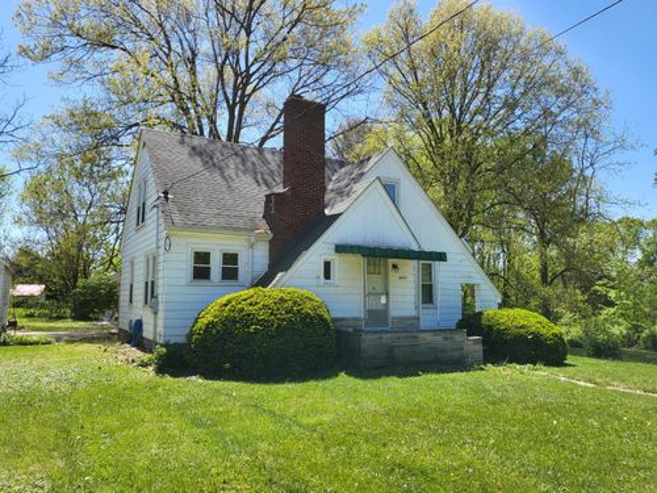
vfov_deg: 53.1
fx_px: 493
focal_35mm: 26
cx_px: 328
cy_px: 246
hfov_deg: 67.3
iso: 50
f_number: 1.8
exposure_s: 1/1695
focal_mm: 4.25
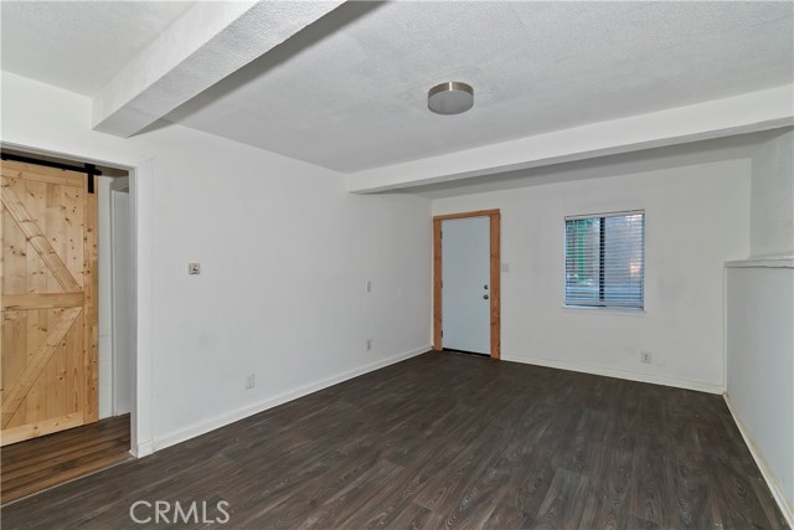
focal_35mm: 15
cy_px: 265
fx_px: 331
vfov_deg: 77.4
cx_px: 397
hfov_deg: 100.4
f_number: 8
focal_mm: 10
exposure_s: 1/30
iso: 400
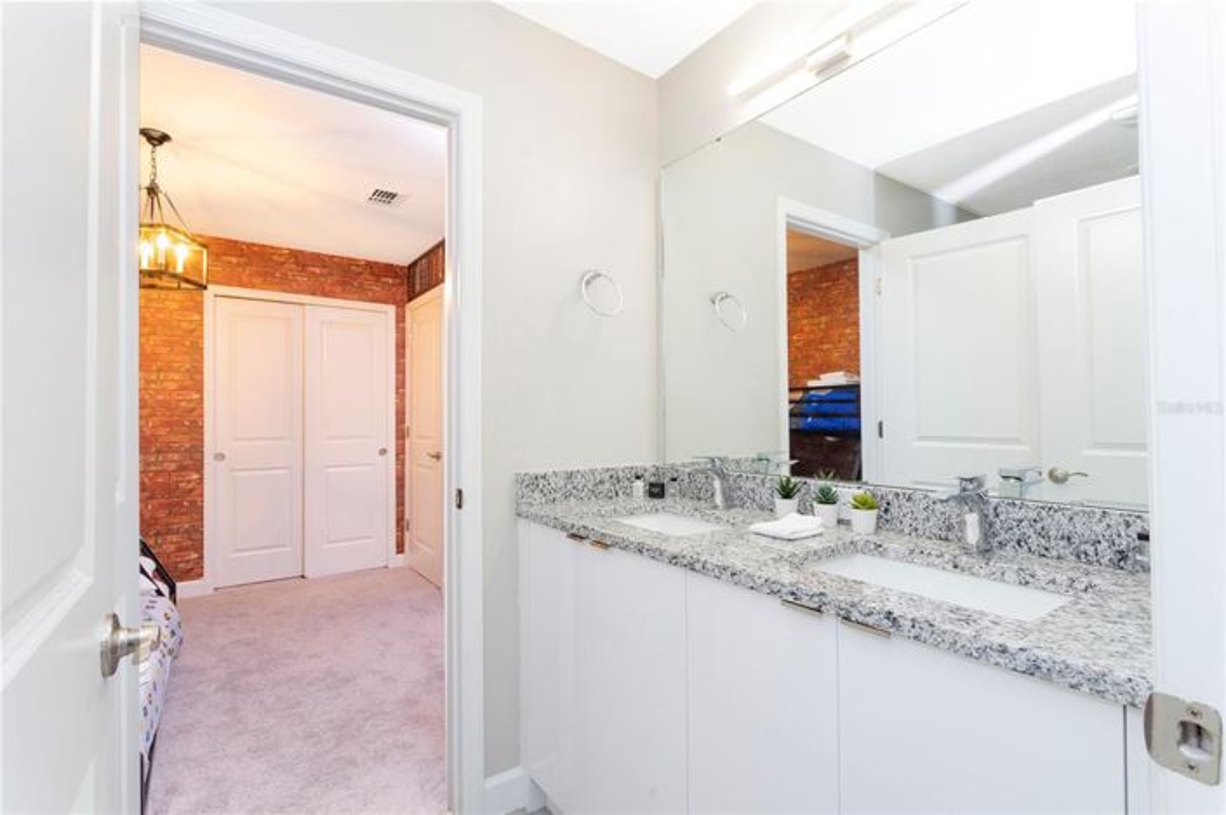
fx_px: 579
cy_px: 408
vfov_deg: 70.4
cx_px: 613
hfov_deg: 93.3
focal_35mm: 17
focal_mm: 17
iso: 1000
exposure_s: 1/10
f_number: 13
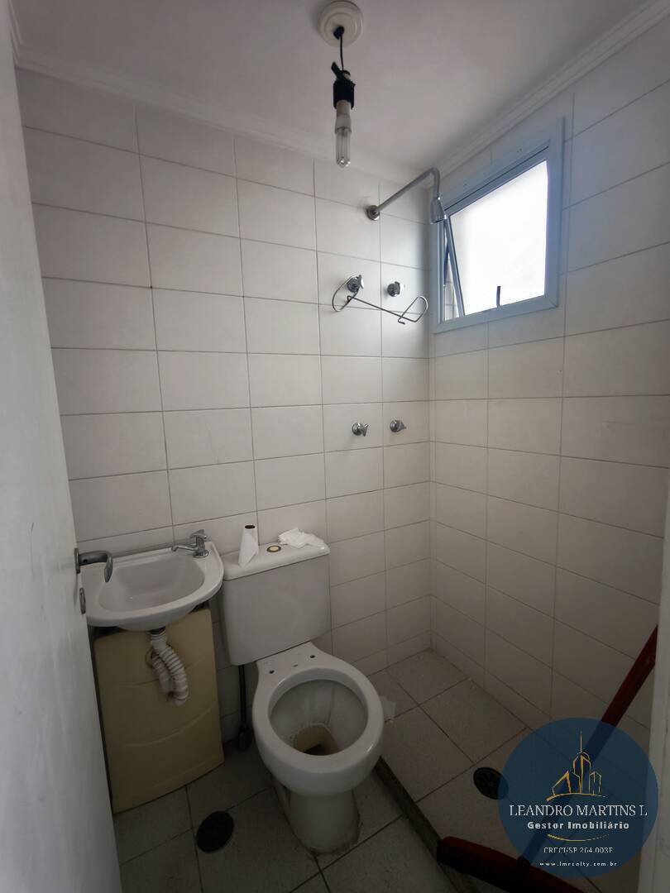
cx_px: 335
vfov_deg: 98.2
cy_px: 446
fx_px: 387
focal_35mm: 15
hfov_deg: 81.7
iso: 200
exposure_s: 1/30
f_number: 2.2
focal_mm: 1.91
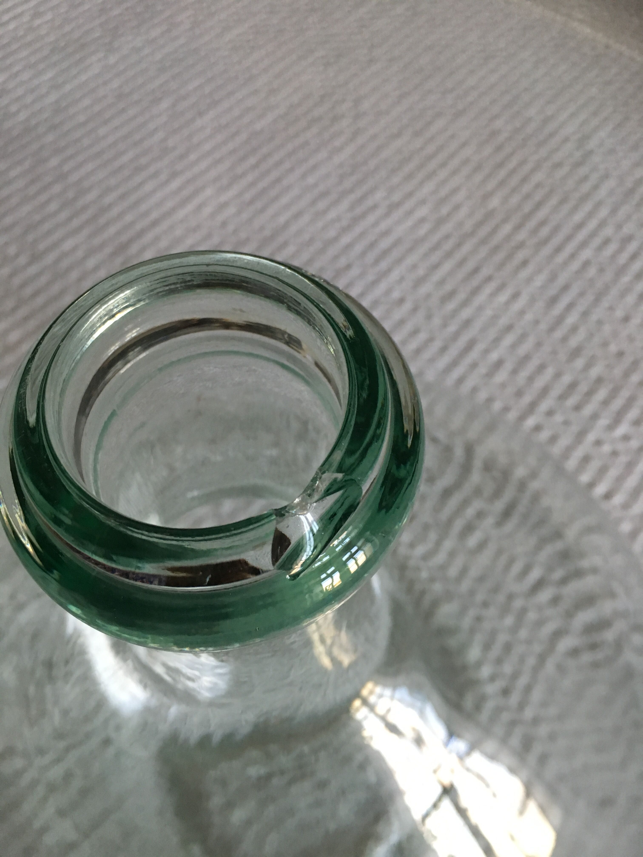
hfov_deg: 48.2
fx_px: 718
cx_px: 322
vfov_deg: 61.7
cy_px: 428
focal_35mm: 29
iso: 200
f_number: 2.2
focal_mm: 4.15
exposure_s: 1/33
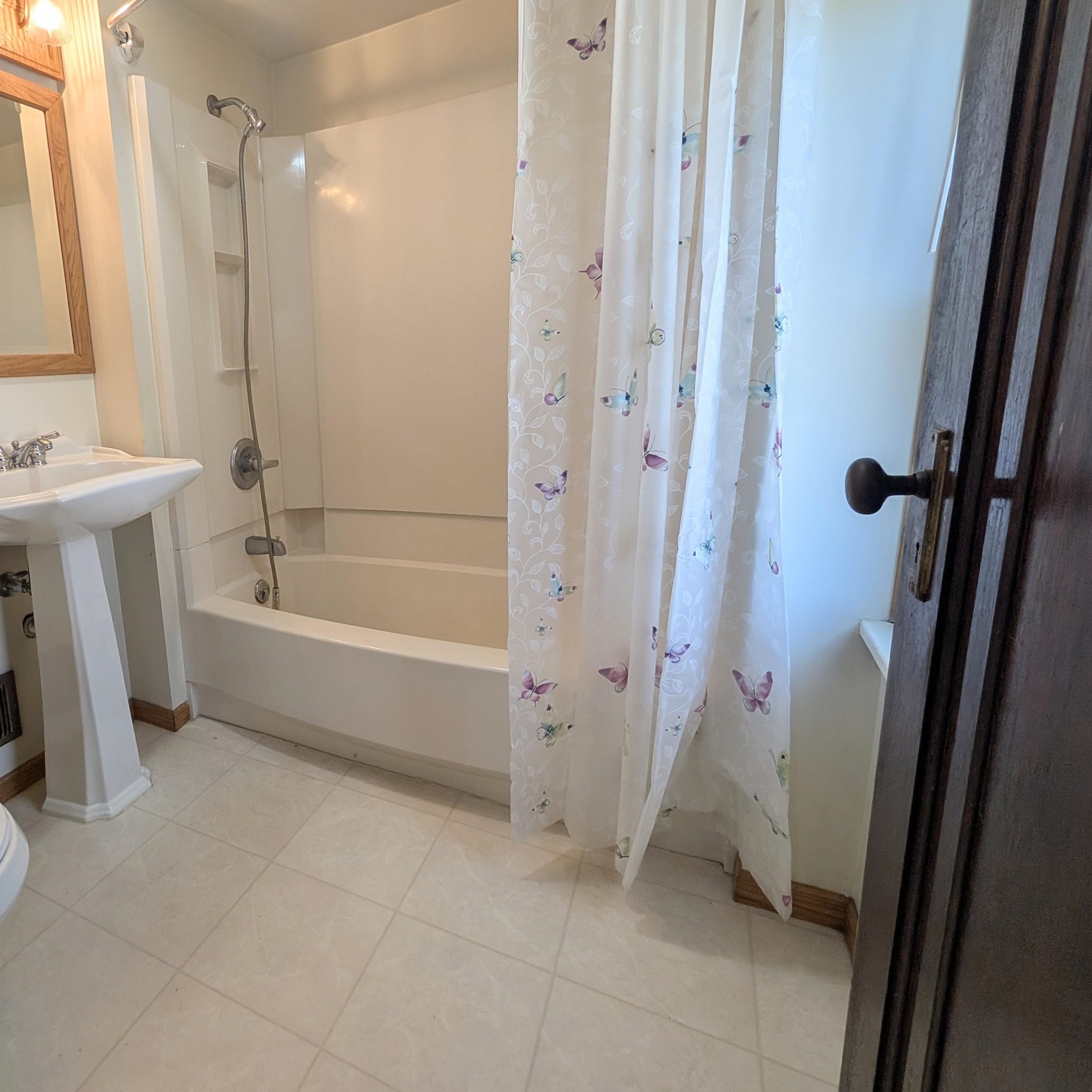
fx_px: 607
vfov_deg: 83.8
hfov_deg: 79.7
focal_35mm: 17
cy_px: 501
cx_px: 321
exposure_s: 1/30
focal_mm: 1.54
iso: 33
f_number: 2.2
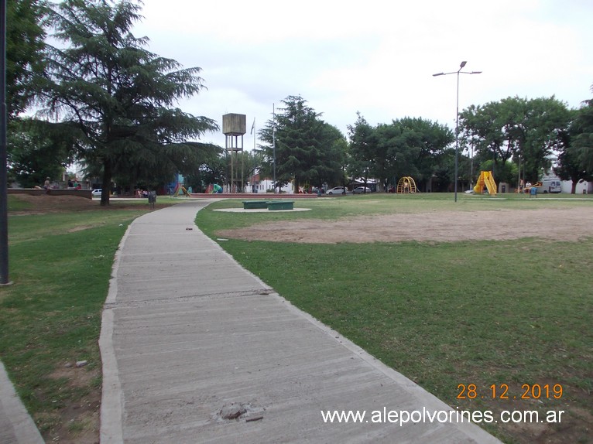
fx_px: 480
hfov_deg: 63.5
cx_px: 296
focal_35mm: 28
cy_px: 222
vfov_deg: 49.7
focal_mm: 4
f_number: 5.4
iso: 80
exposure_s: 1/200
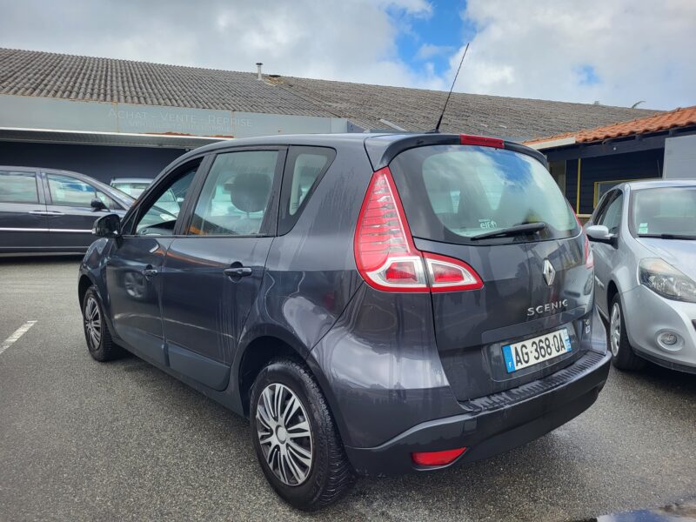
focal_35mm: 26
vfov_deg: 53.1
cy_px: 261
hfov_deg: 67.3
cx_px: 348
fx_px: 523
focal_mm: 5.4
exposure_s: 1/1189
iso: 40
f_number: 1.8
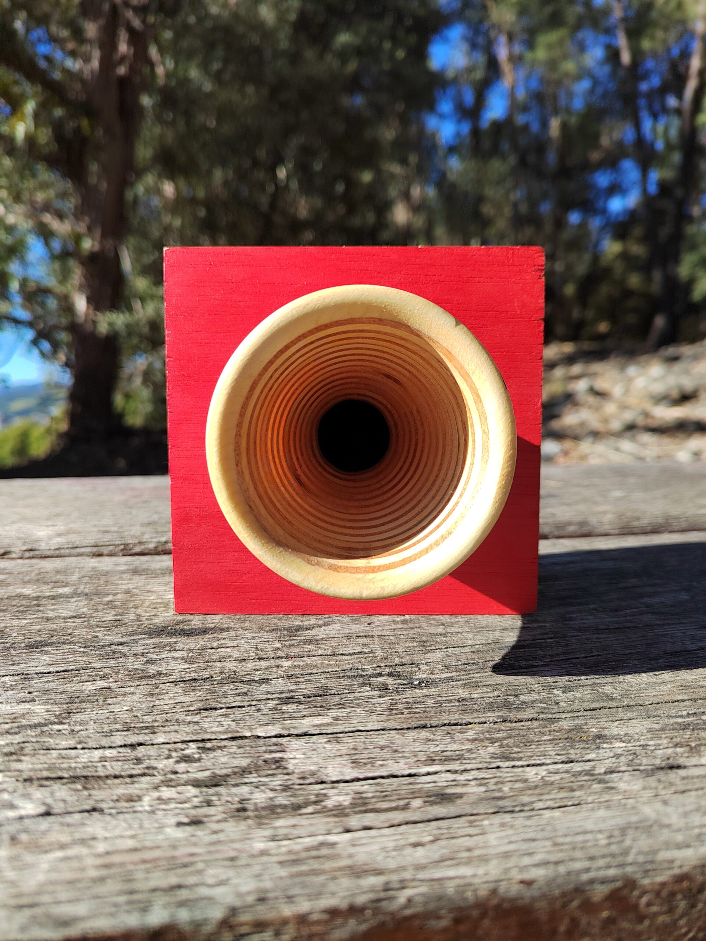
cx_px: 353
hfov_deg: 58.9
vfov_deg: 73.9
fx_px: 625
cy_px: 470
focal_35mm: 23
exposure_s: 1/1385
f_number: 1.9
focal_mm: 5.52
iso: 347
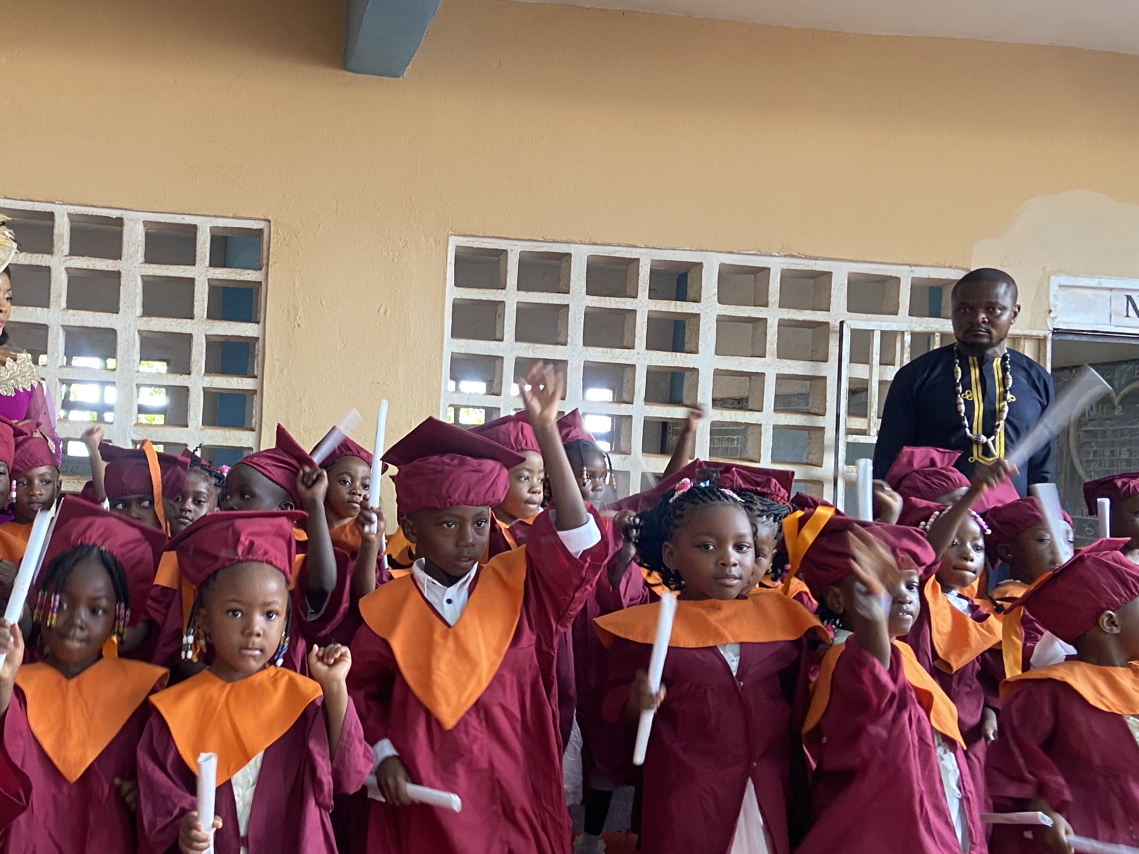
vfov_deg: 35.9
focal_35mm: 40
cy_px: 478
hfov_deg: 45.9
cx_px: 362
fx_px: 1316
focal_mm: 4.25
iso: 125
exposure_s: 1/60
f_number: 1.8
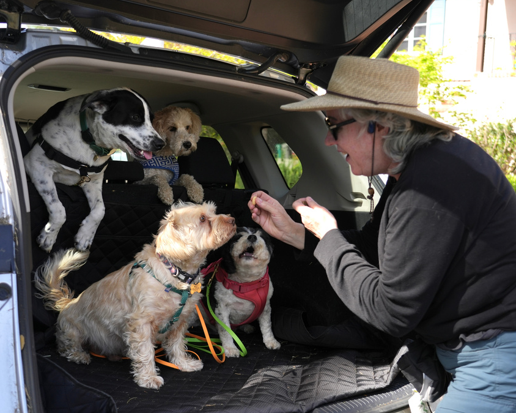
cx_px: 257
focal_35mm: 41
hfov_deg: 44.8
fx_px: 626
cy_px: 205
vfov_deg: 36.5
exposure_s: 1/500
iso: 250
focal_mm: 36
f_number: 4
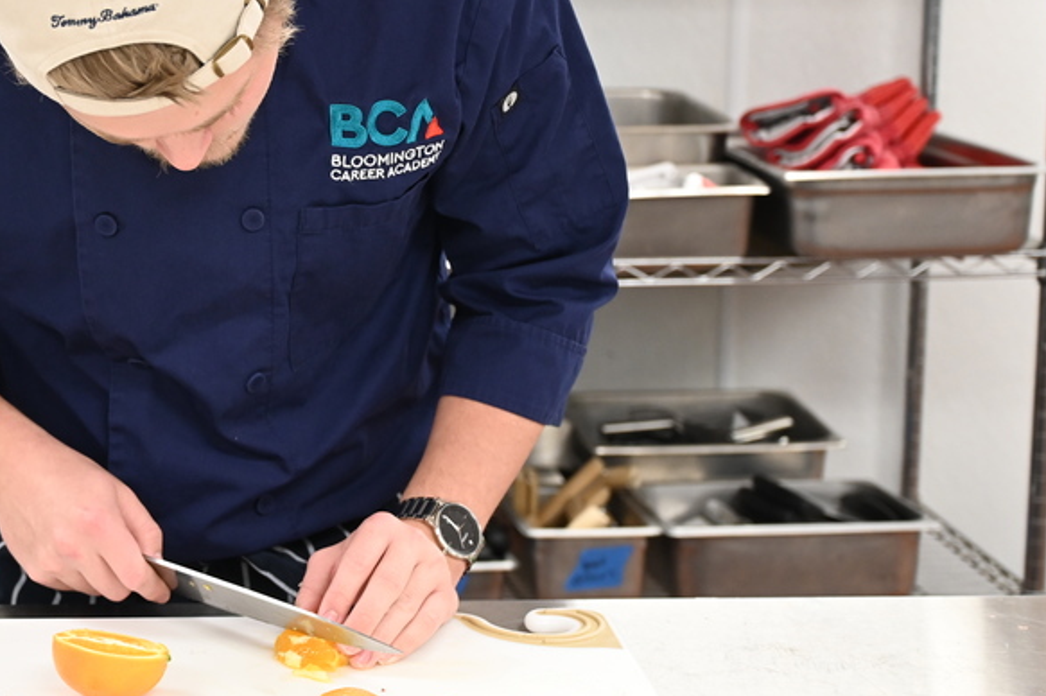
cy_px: 306
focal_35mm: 79
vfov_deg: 17.2
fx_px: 2294
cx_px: 257
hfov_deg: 25.4
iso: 1600
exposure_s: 1/125
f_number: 4
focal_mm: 45
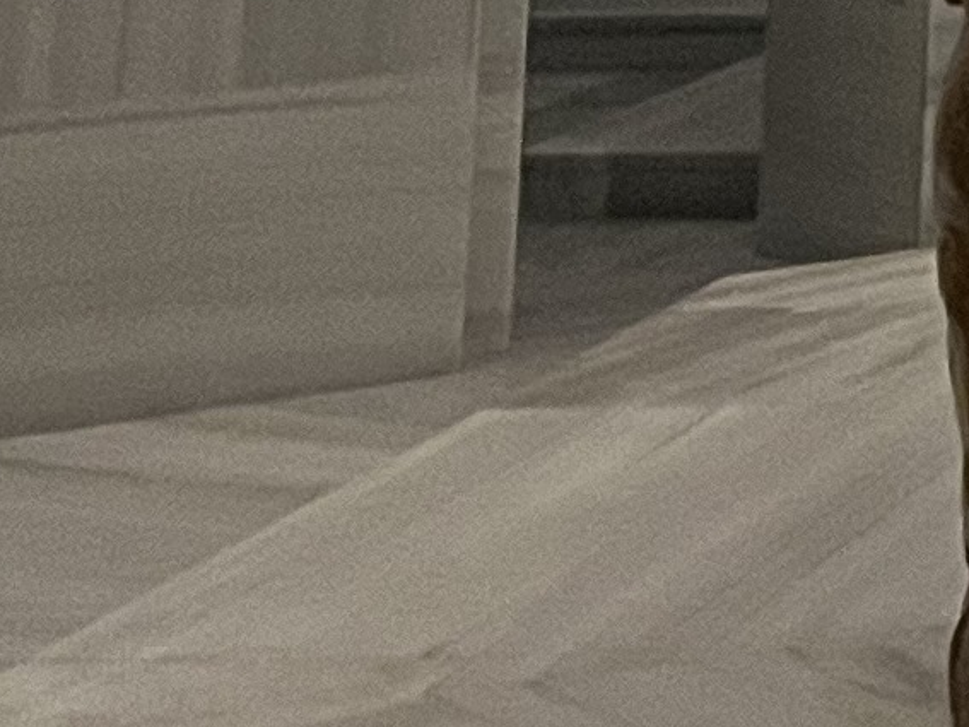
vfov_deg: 7.3
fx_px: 5178
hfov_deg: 9.2
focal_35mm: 185
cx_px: 2570
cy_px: -1230
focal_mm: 5.1
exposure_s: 1/33
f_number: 1.6
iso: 400
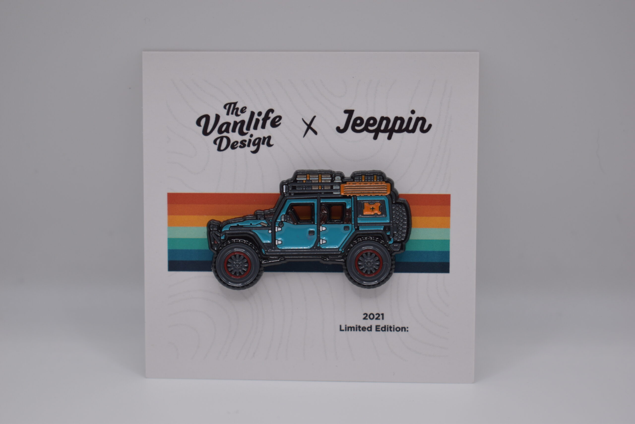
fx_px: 1111
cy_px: 212
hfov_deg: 31.9
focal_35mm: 63
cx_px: 318
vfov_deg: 21.6
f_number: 5
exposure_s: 1/200
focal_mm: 42
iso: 200
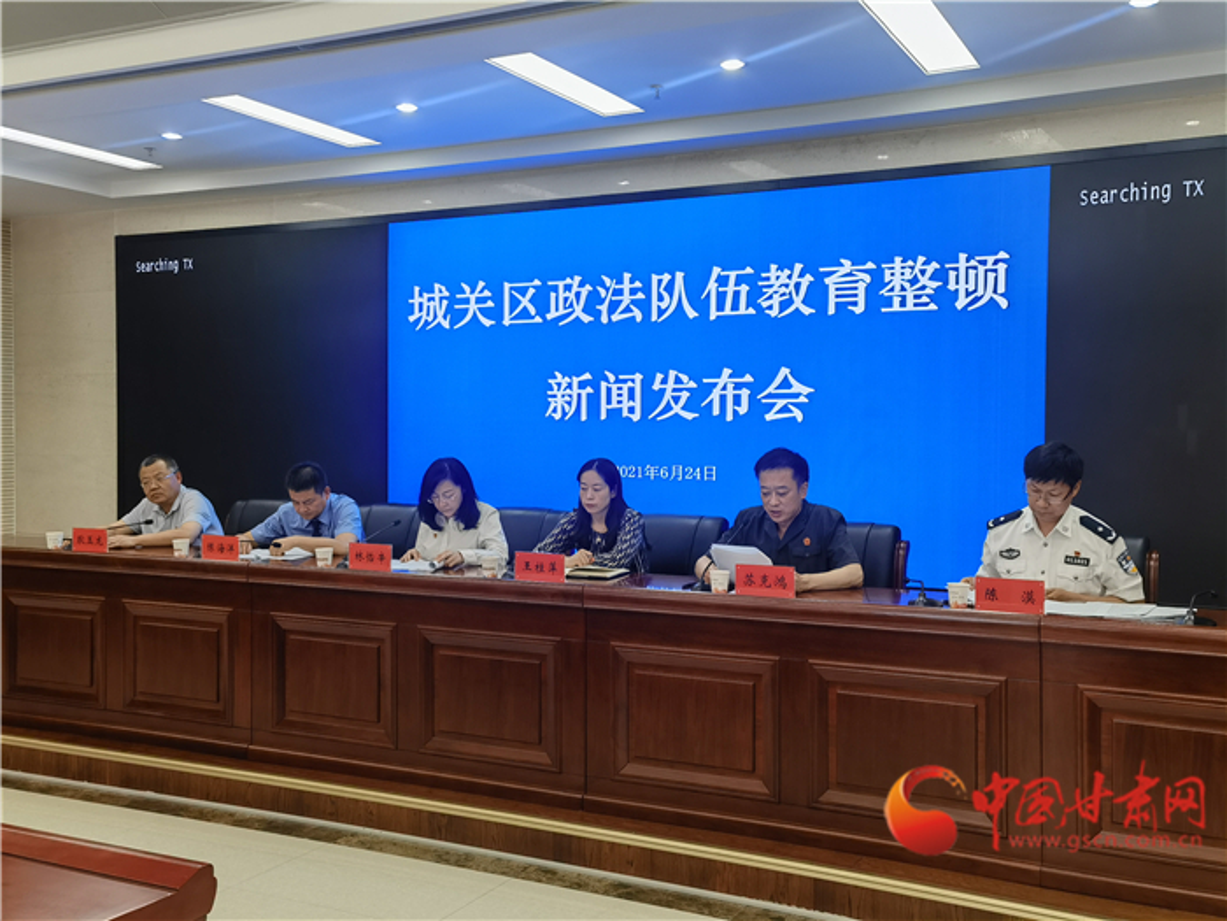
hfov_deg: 50.1
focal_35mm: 37
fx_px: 1312
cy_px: 460
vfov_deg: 38.7
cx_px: 614
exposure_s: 1/100
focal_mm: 6.67
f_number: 1.9
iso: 125
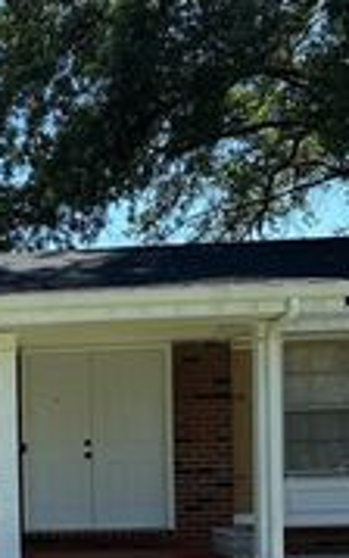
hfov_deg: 16.4
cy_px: 475
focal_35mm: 71
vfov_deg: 28.1
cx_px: -209
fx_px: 1080
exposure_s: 1/2041
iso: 80
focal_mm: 6.76
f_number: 1.78
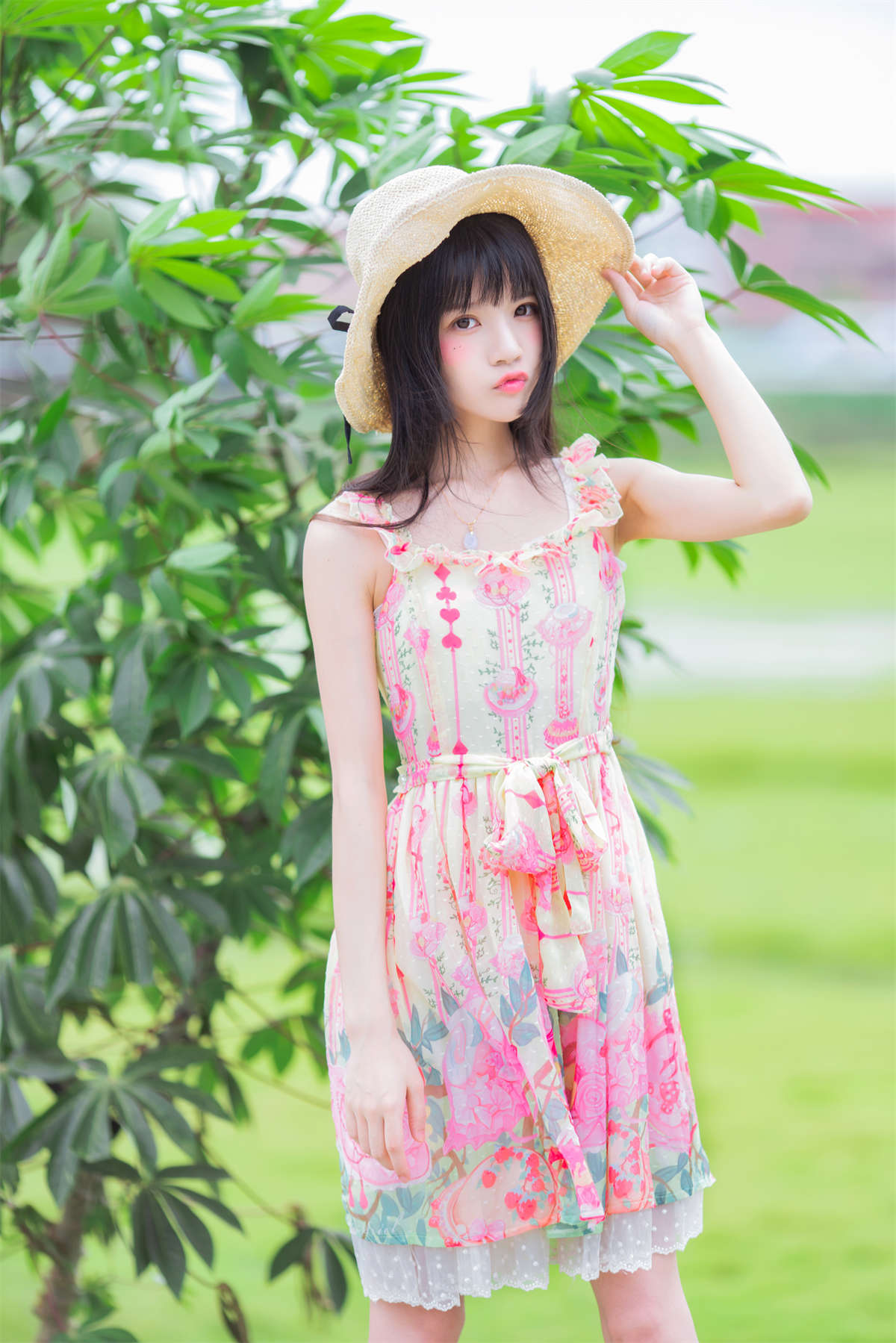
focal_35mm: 135
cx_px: 448
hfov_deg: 10.2
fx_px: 5038
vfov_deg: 15.2
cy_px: 672
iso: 100
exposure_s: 1/400
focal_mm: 135
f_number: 2
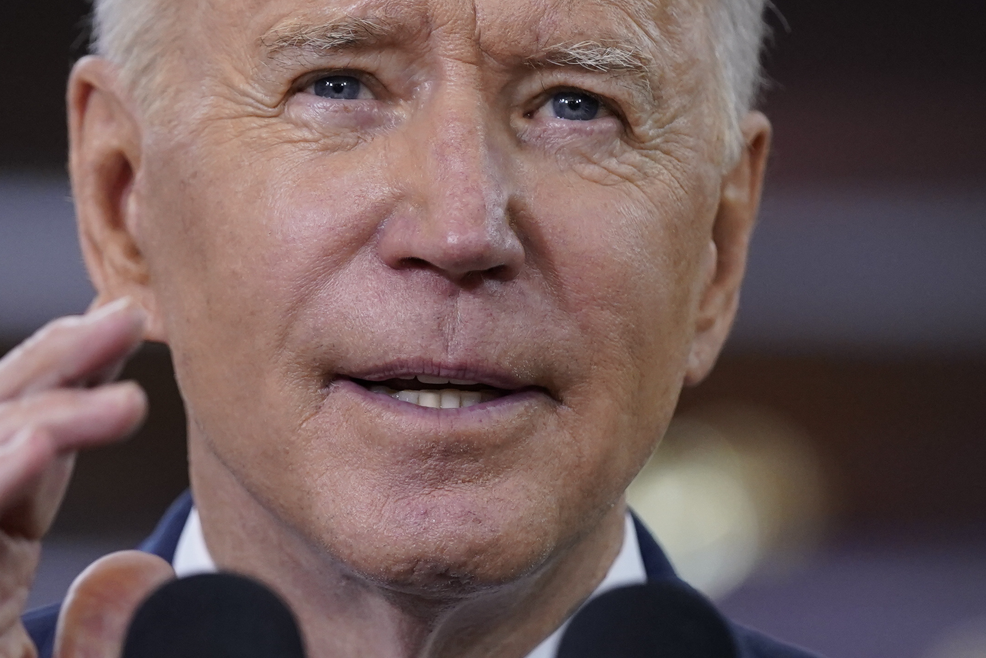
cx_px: 390
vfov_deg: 2.8
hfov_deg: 4.2
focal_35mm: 492
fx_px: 13475
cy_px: 458
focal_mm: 176
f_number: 2.8
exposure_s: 1/640
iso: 2000
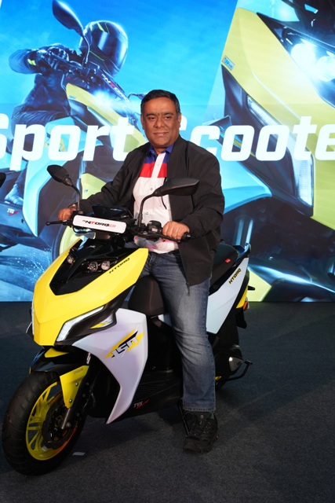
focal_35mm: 50
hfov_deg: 26.8
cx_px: 168
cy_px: 252
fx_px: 703
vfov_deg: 39.3
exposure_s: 1/200
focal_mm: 50.4
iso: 1600
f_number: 7.1
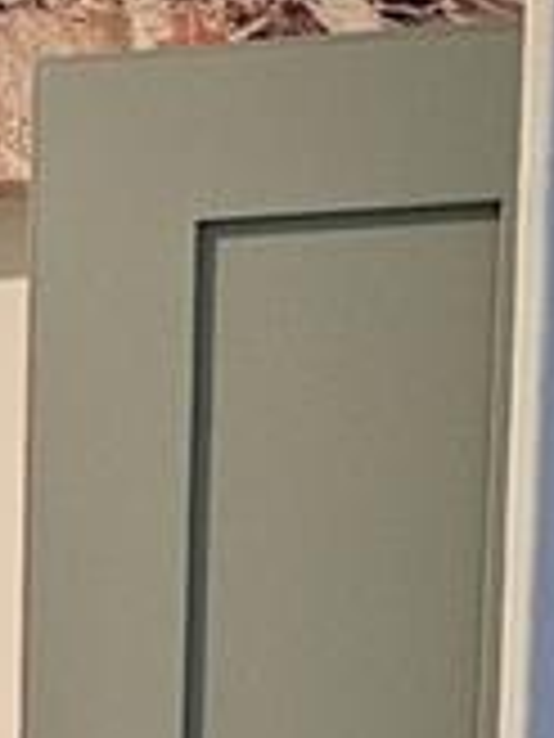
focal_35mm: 168
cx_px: -554
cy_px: 1665
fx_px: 3585
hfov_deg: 8.4
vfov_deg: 10.4
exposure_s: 1/120
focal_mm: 6.3
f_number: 1.7
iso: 640
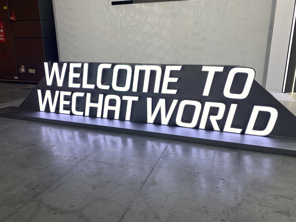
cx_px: 148
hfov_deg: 67.3
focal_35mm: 26
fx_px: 222
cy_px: 111
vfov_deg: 53.1
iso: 25
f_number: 1.8
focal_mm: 4.25
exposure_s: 1/100
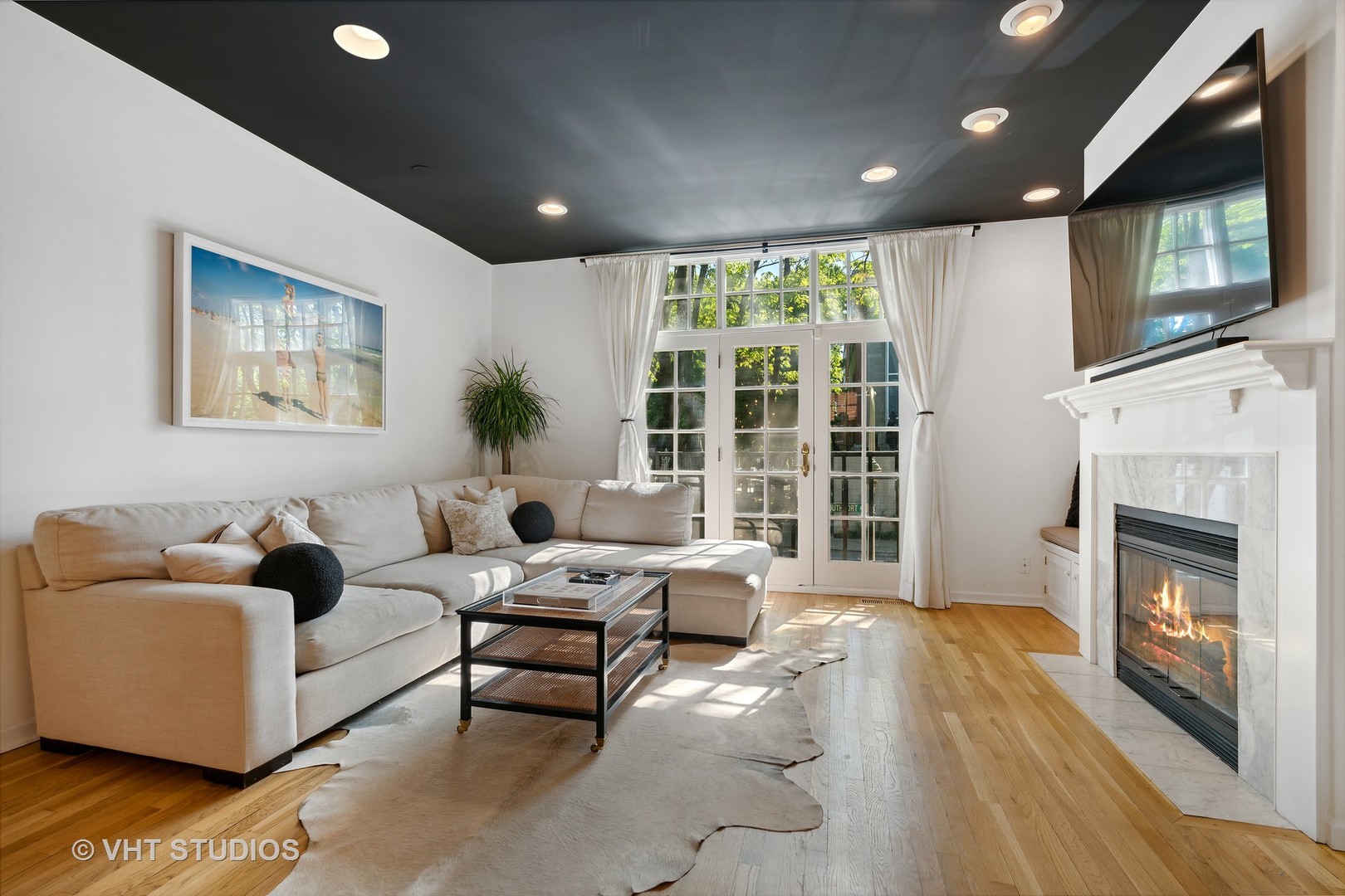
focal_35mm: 16
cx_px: 672
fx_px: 598
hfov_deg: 96.7
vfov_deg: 73.7
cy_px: 448
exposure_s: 1/5
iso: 320
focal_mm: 16
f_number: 8
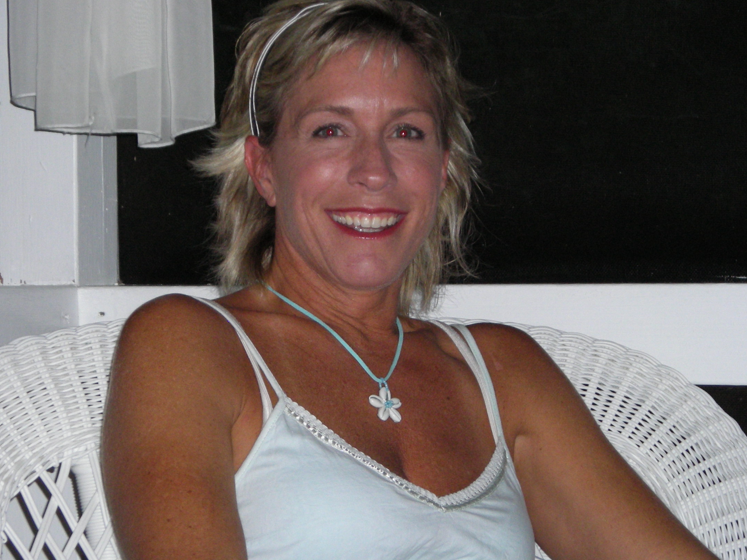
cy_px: 310
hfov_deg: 14.7
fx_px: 2891
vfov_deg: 11.1
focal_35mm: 134
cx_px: 313
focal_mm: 17
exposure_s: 1/120
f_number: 4.9
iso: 230
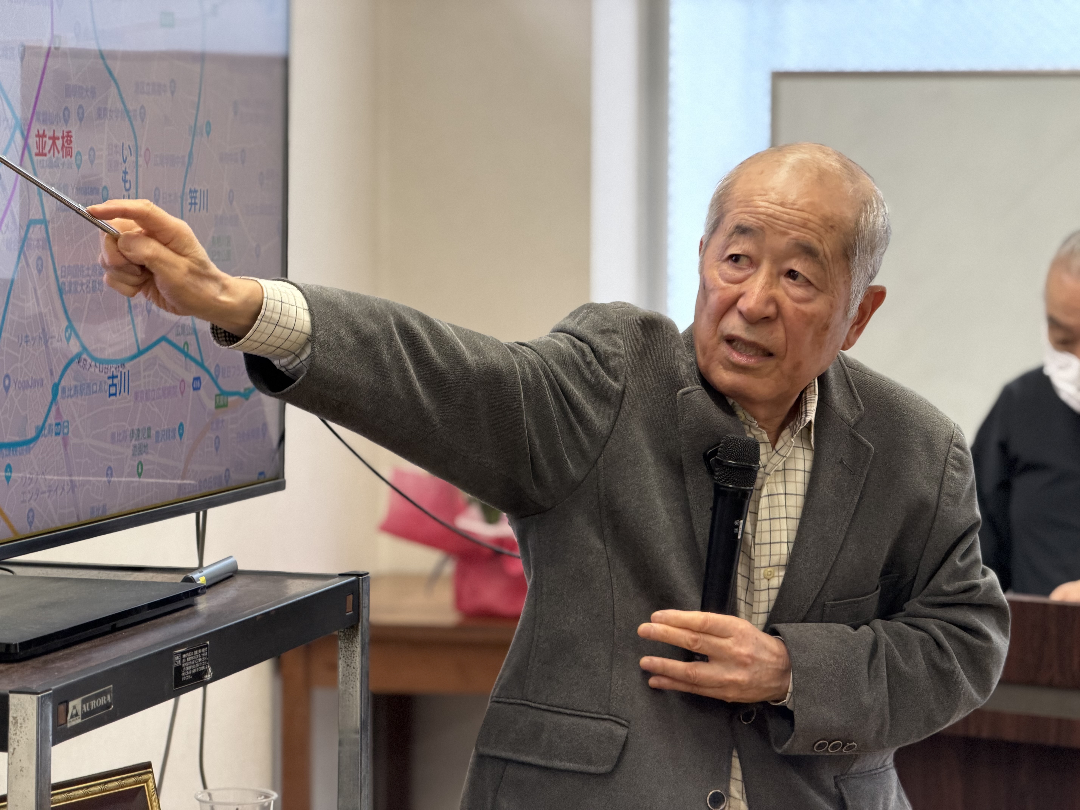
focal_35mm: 100
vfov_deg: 14.8
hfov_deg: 19.6
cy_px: 405
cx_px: 540
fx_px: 3120
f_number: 2.8
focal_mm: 16.89
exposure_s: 1/50
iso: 250
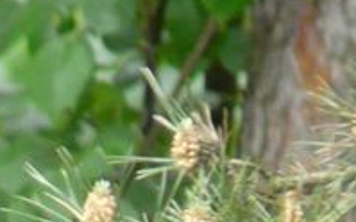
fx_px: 20832
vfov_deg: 0.6
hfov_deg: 1.0
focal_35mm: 2149
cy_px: 532
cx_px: -166
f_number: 4.2
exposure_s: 1/160
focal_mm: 82.8
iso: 400
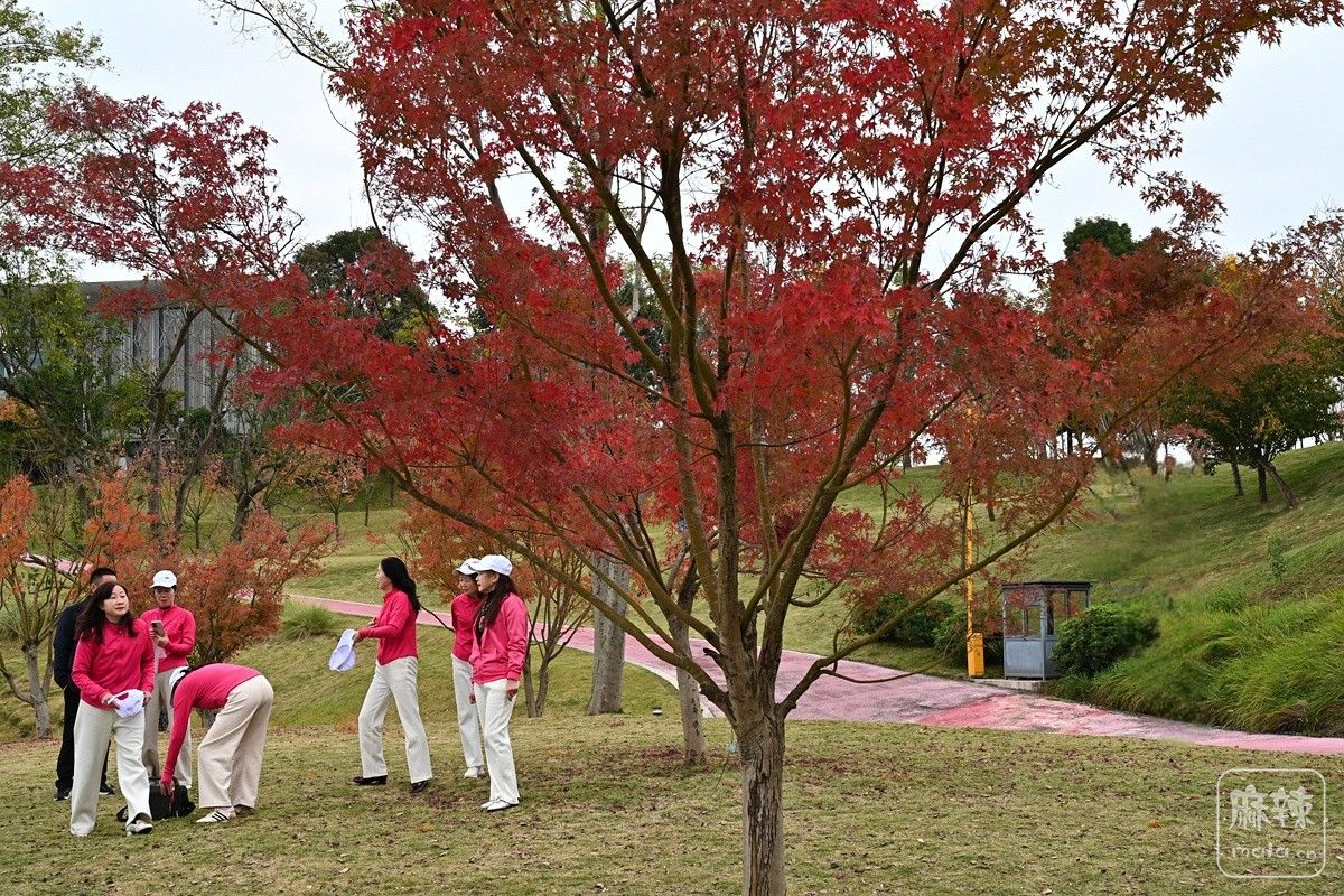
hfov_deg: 44.5
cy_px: 448
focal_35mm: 44
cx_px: 672
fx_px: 1643
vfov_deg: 30.5
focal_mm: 44
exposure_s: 1/200
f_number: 8
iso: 500
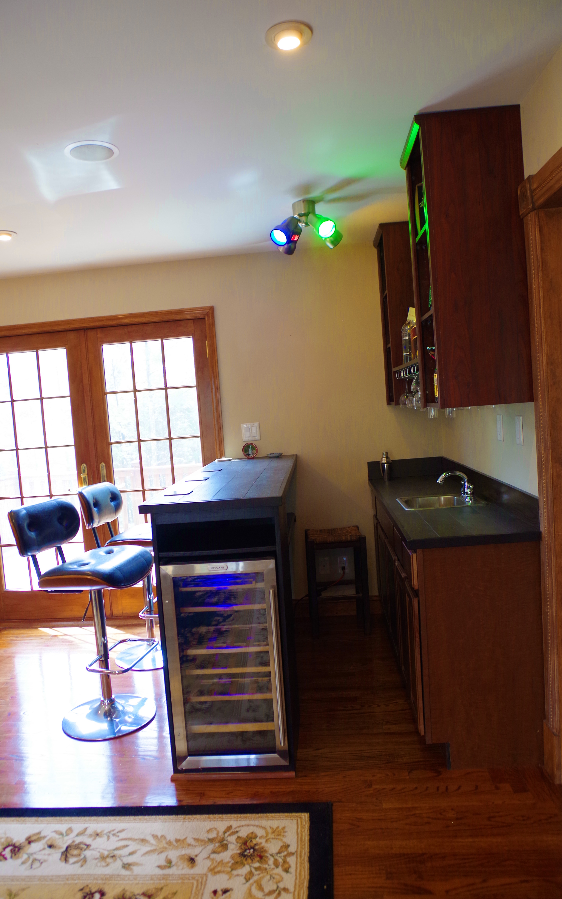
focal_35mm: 25
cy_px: 450
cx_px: 258
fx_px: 613
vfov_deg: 72.5
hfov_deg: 49.2
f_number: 4
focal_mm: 16
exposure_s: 1/40
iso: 800
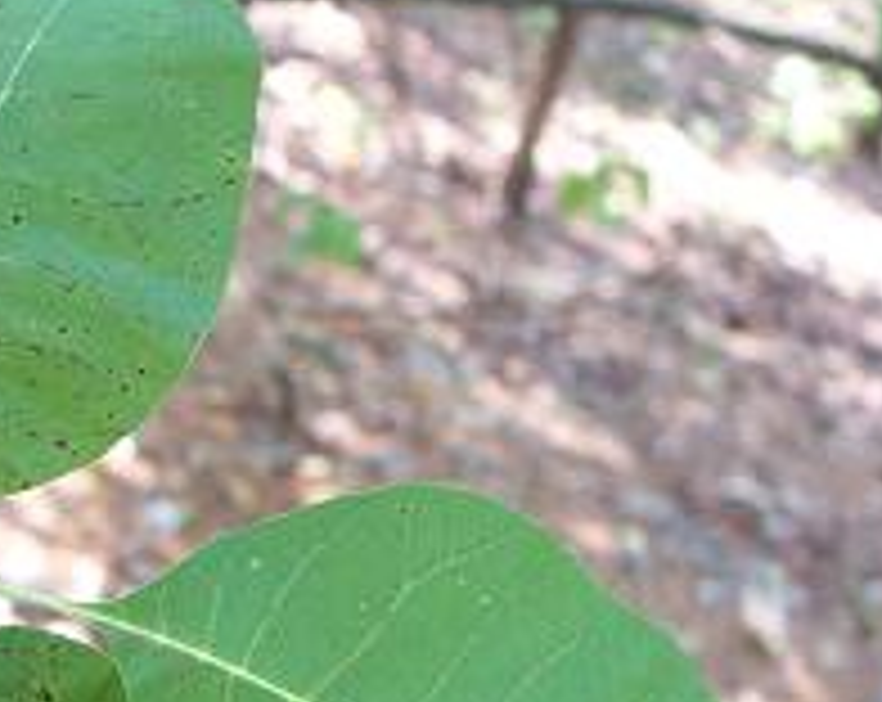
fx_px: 2397
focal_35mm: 92
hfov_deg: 19.5
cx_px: -216
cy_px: 585
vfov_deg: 16.5
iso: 160
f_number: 2.8
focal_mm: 7.54
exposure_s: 1/60
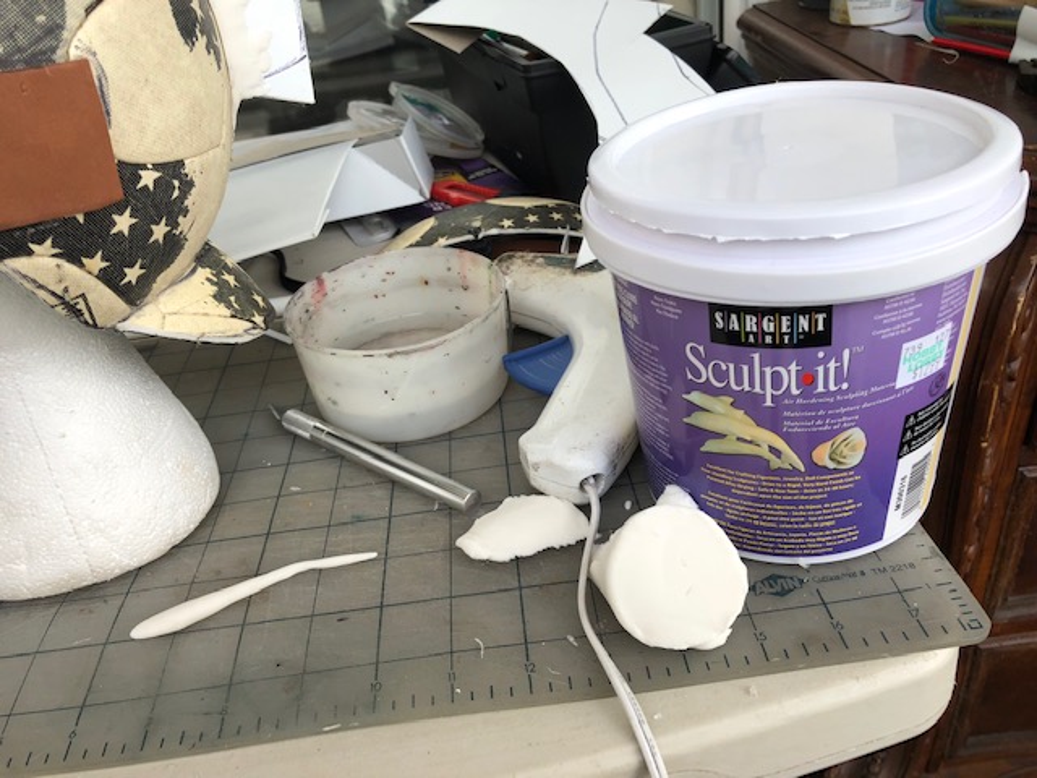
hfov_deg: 63.4
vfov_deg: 49.7
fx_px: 839
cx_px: 518
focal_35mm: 28
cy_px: 389
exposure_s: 1/249
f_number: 1.8
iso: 20
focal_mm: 3.99
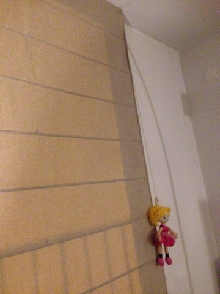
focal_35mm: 33
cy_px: 147
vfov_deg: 55.4
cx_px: 110
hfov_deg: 42.9
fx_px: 280
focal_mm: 4.12
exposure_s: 1/15
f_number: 2.4
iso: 800
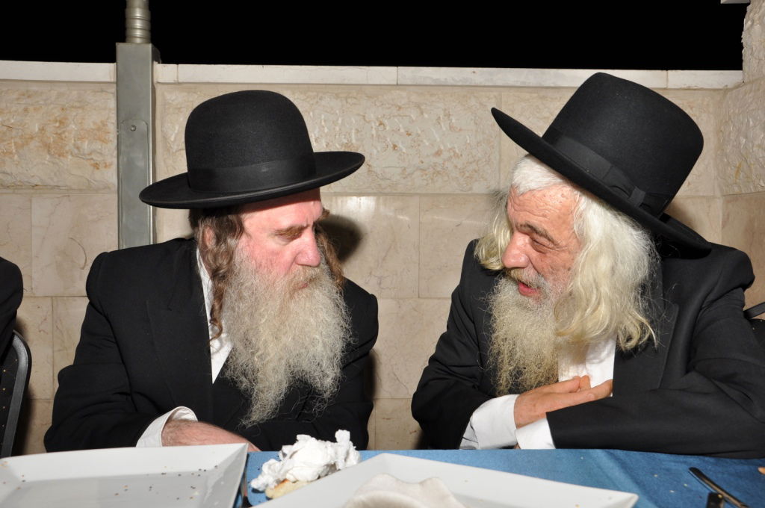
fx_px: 764
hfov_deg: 53.2
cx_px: 382
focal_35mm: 36
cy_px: 254
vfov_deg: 36.8
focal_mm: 24
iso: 250
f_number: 7.1
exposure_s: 1/60
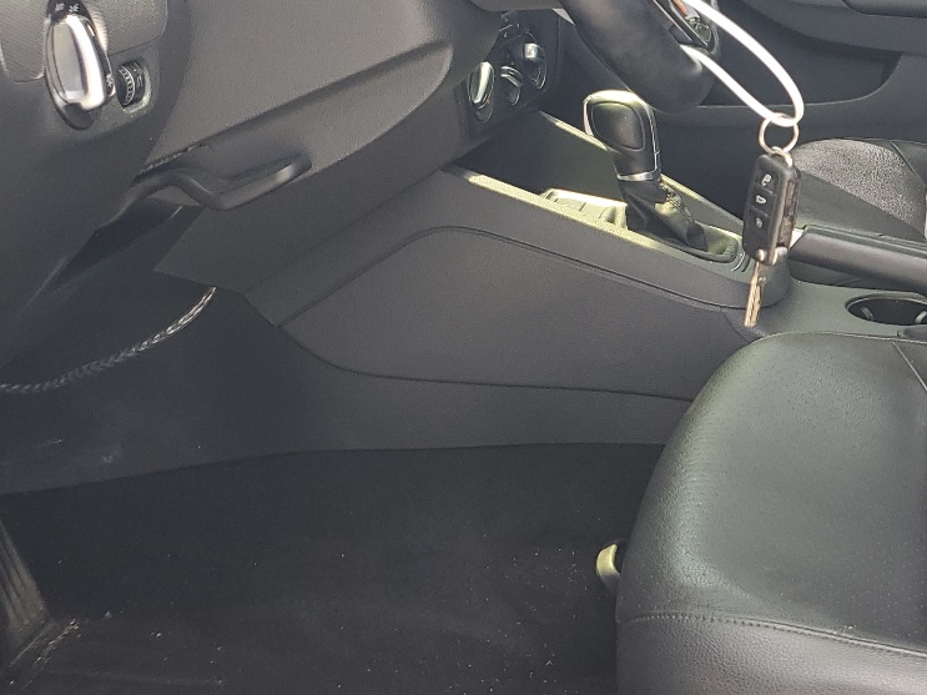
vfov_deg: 25.9
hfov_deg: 31.8
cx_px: 925
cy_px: 213
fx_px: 1499
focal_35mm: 56
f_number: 1.5
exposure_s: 1/250
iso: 50
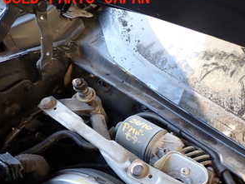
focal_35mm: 51
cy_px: 175
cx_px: 248
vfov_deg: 27.3
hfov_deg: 34.0
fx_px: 361
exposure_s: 1/60
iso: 100
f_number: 2
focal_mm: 4.5
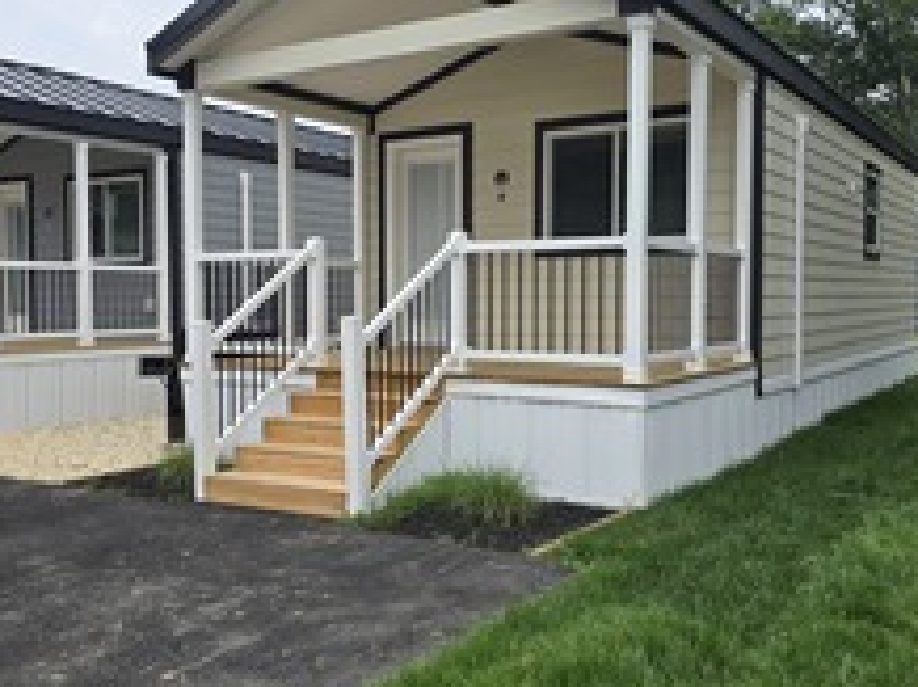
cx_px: 421
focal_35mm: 37
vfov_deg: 38.6
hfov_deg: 50.1
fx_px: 980
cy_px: 322
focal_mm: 6.3
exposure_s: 1/418
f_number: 1.7
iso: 12
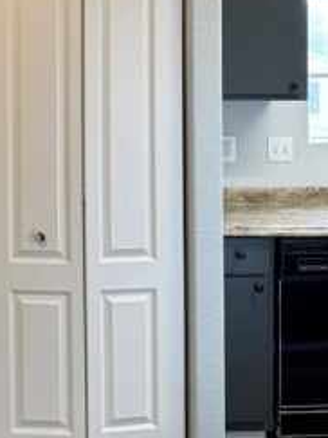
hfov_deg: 17.8
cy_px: 65
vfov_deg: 25.1
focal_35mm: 76
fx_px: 961
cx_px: -126
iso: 125
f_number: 1.78
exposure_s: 1/60
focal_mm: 6.76
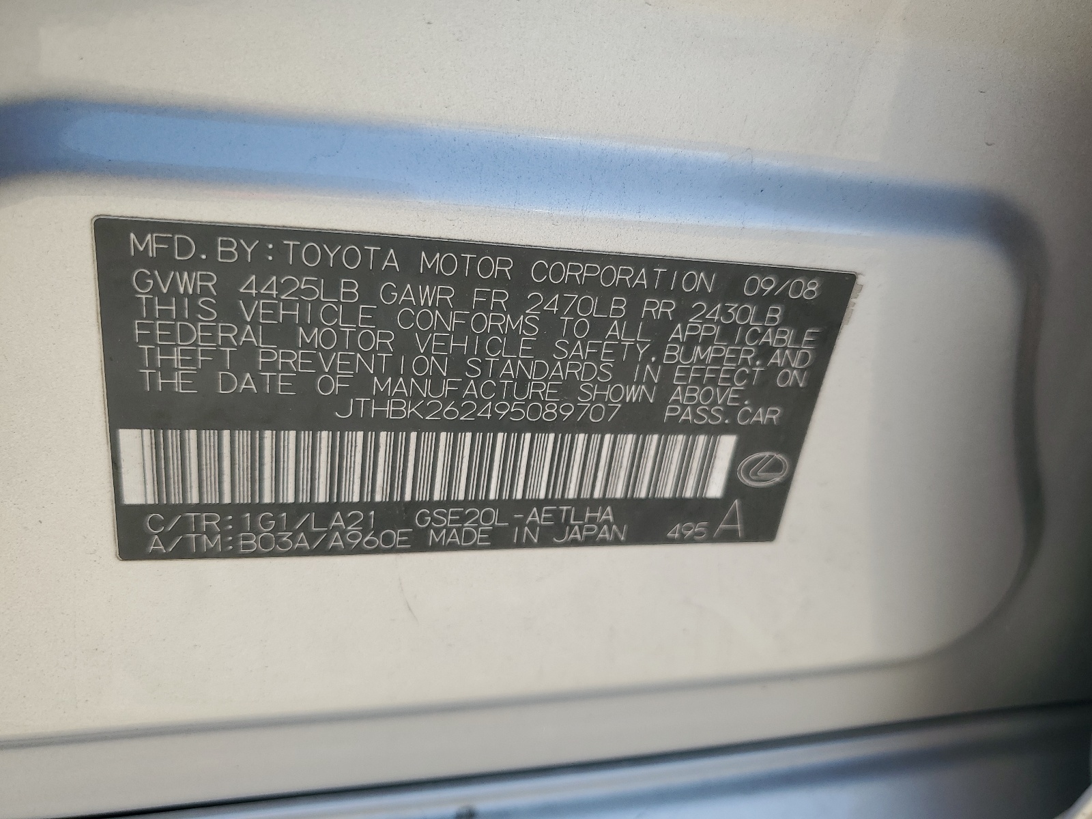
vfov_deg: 53.1
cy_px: 410
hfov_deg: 67.3
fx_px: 820
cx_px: 546
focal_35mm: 26
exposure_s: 1/909
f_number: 1.5
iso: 50
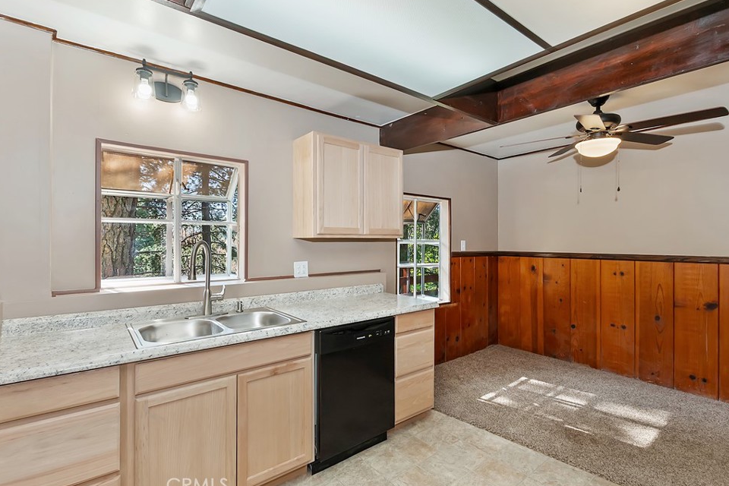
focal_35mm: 16
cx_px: 349
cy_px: 237
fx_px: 324
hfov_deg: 96.7
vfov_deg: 73.7
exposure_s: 1/30
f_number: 8
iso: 400
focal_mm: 10
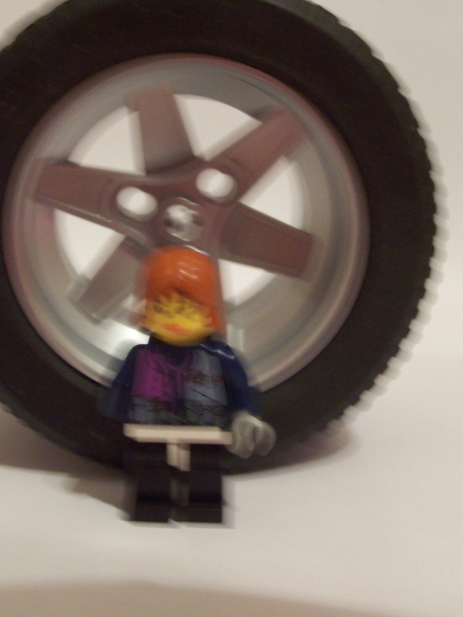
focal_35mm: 56
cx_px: 187
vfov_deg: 34.2
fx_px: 999
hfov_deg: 26.1
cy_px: 243
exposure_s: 1/8
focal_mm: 7
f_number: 3
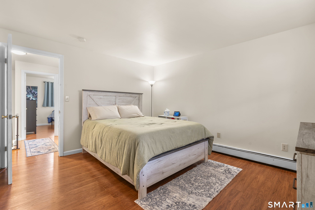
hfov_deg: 96.7
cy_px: 105
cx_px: 158
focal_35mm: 16
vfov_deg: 73.7
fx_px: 140
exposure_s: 6
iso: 200
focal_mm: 16
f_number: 9
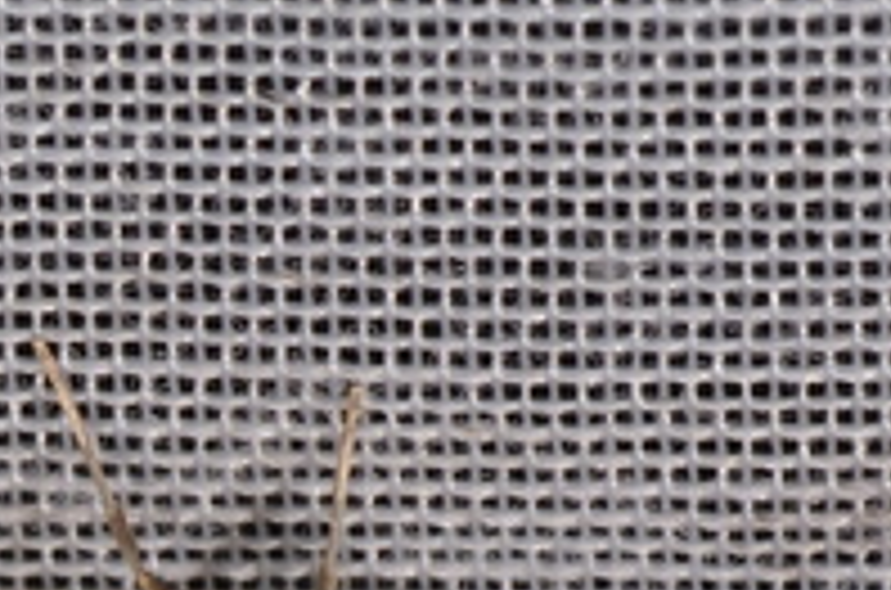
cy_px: 968
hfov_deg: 4.1
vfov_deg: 2.7
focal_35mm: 509
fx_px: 12567
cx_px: 230
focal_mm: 85
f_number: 22
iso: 100
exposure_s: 1/60
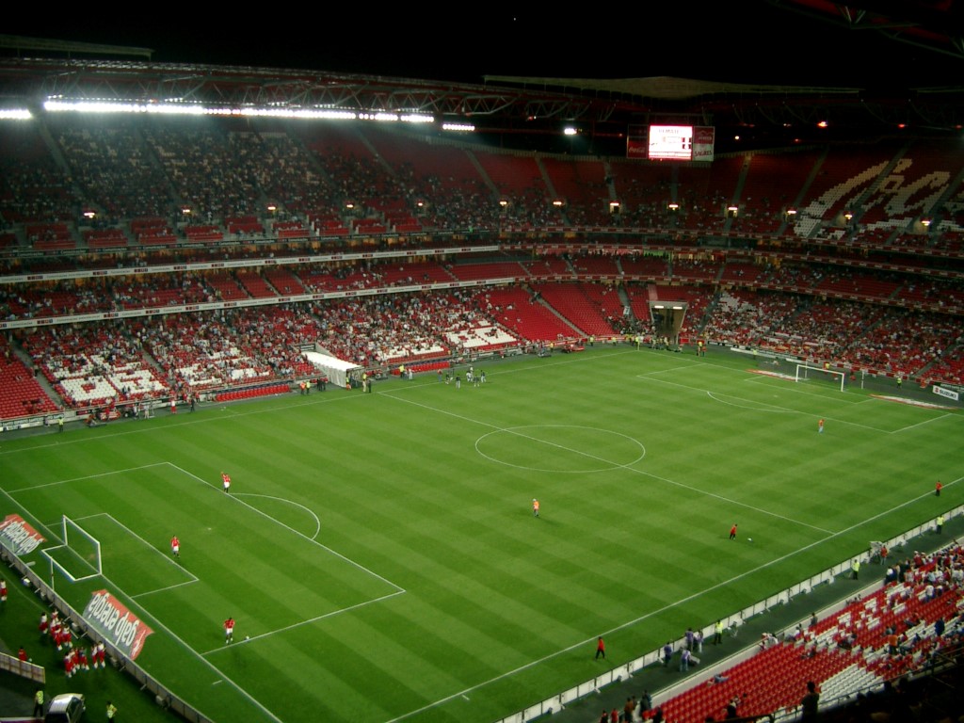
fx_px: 1030
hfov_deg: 50.1
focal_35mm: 37
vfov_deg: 38.7
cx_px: 482
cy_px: 362
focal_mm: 7.6
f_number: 2.6
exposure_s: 1/60
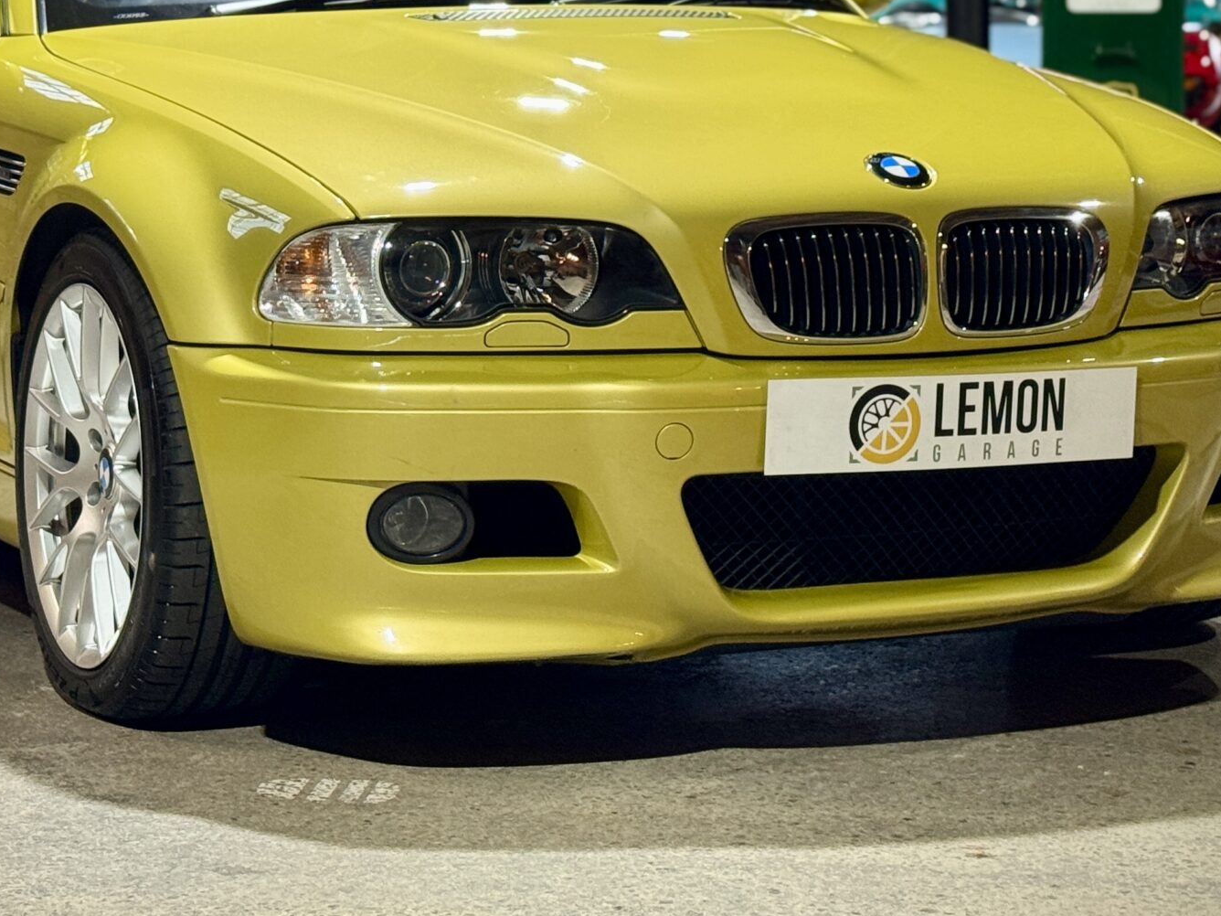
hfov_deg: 21.3
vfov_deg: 15.8
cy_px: 56
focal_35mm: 92
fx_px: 3245
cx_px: 460
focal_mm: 6.76
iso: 200
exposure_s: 1/33
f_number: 1.78
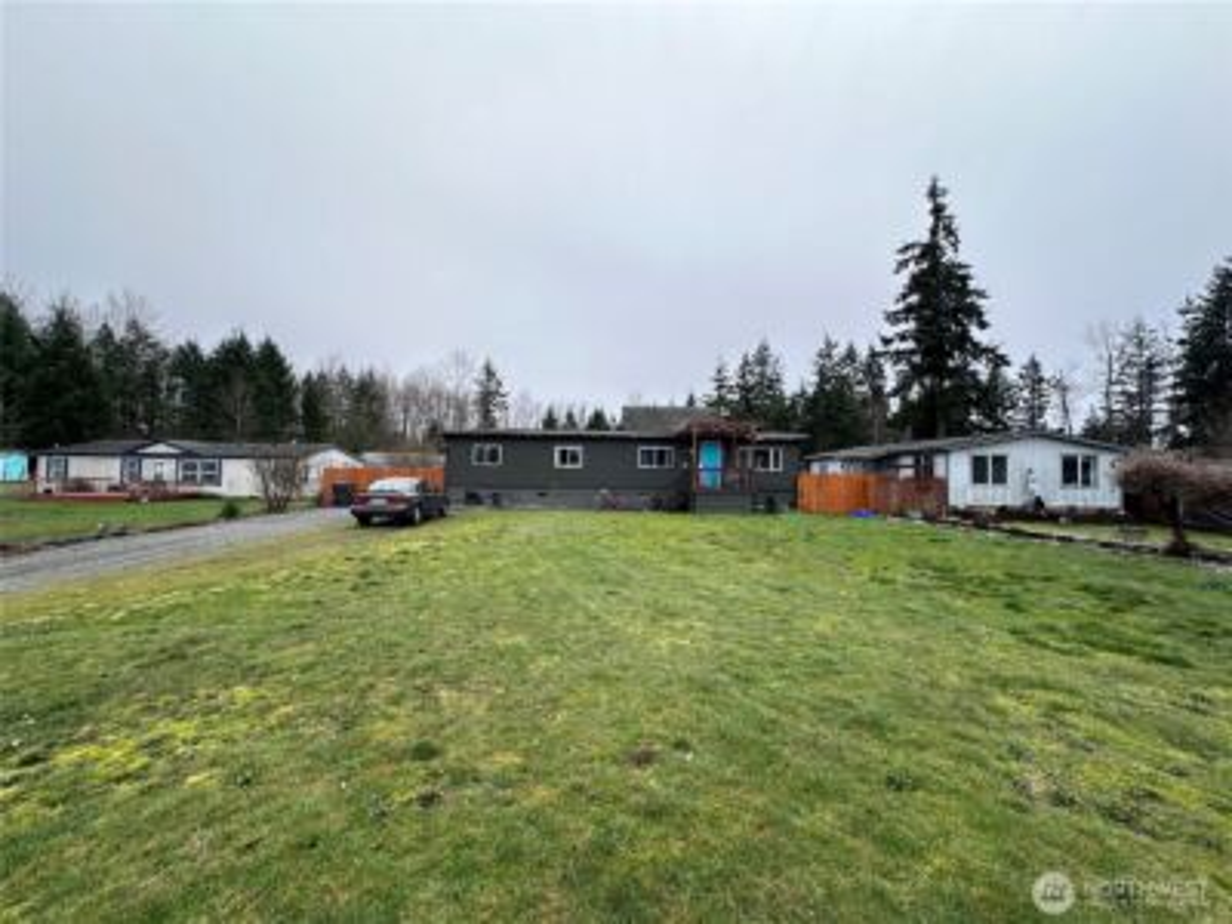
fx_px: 498
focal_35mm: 14
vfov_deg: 85.7
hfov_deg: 102.1
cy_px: 462
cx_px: 616
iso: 40
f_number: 2.2
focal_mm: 2.22
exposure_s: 1/246
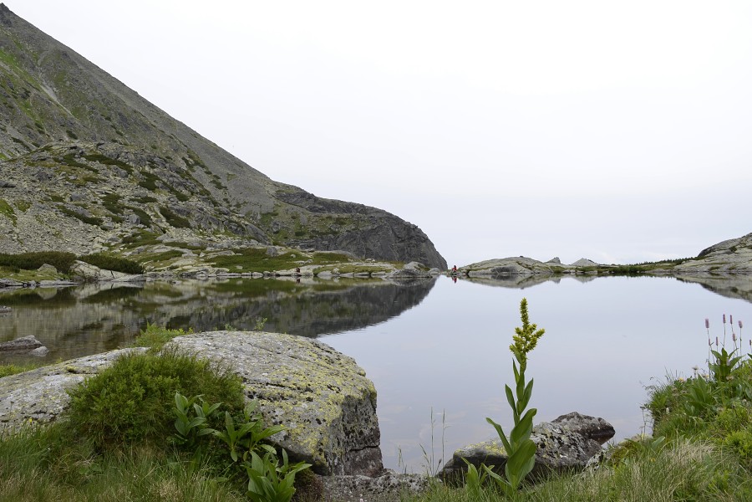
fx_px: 627
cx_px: 376
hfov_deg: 61.9
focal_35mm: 30
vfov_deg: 43.6
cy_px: 251
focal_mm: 20
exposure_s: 1/40
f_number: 11
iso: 100
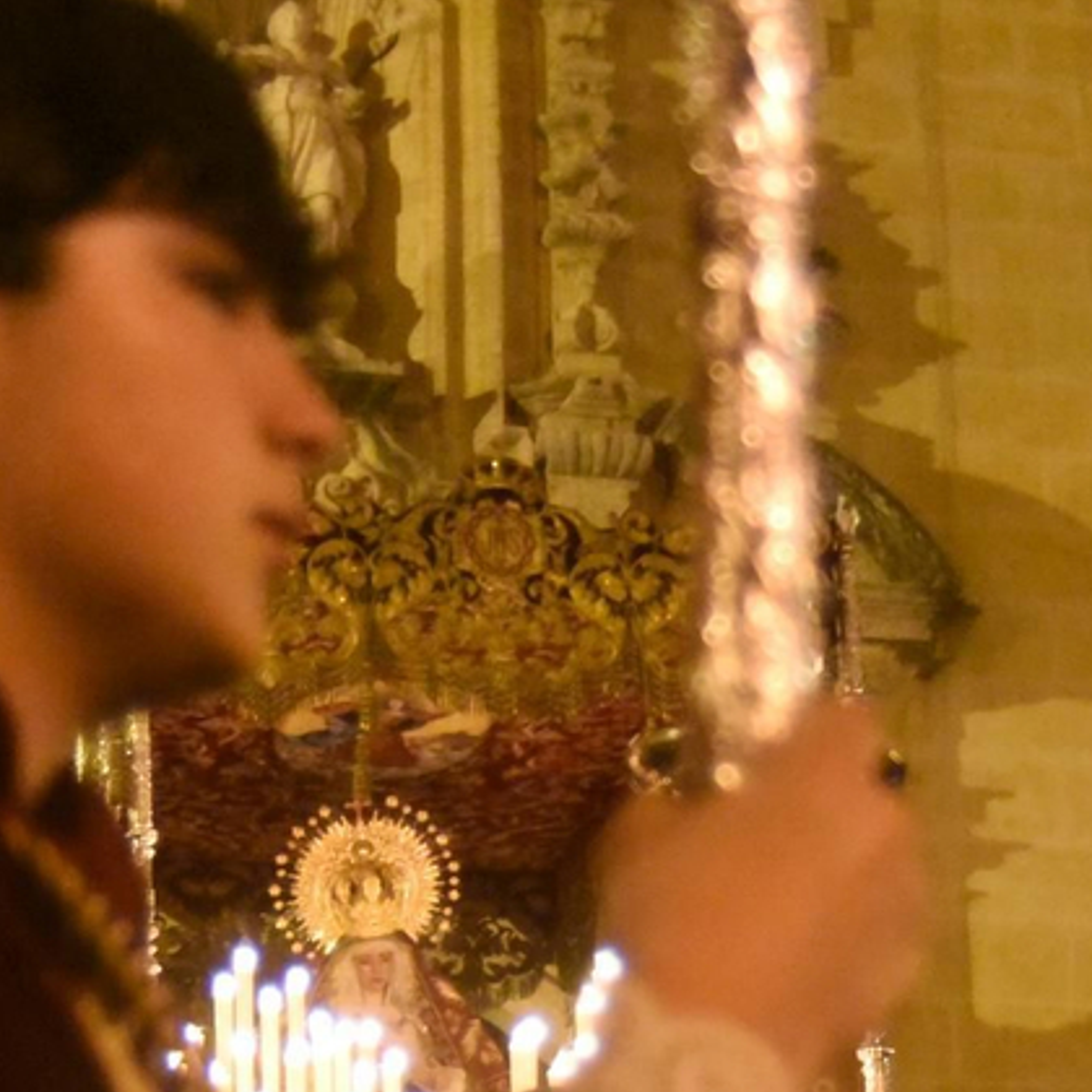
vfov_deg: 17.9
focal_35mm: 94
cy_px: 1149
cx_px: 200
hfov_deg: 18.3
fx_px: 3355
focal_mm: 29
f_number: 3.5
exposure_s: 1/160
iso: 12800
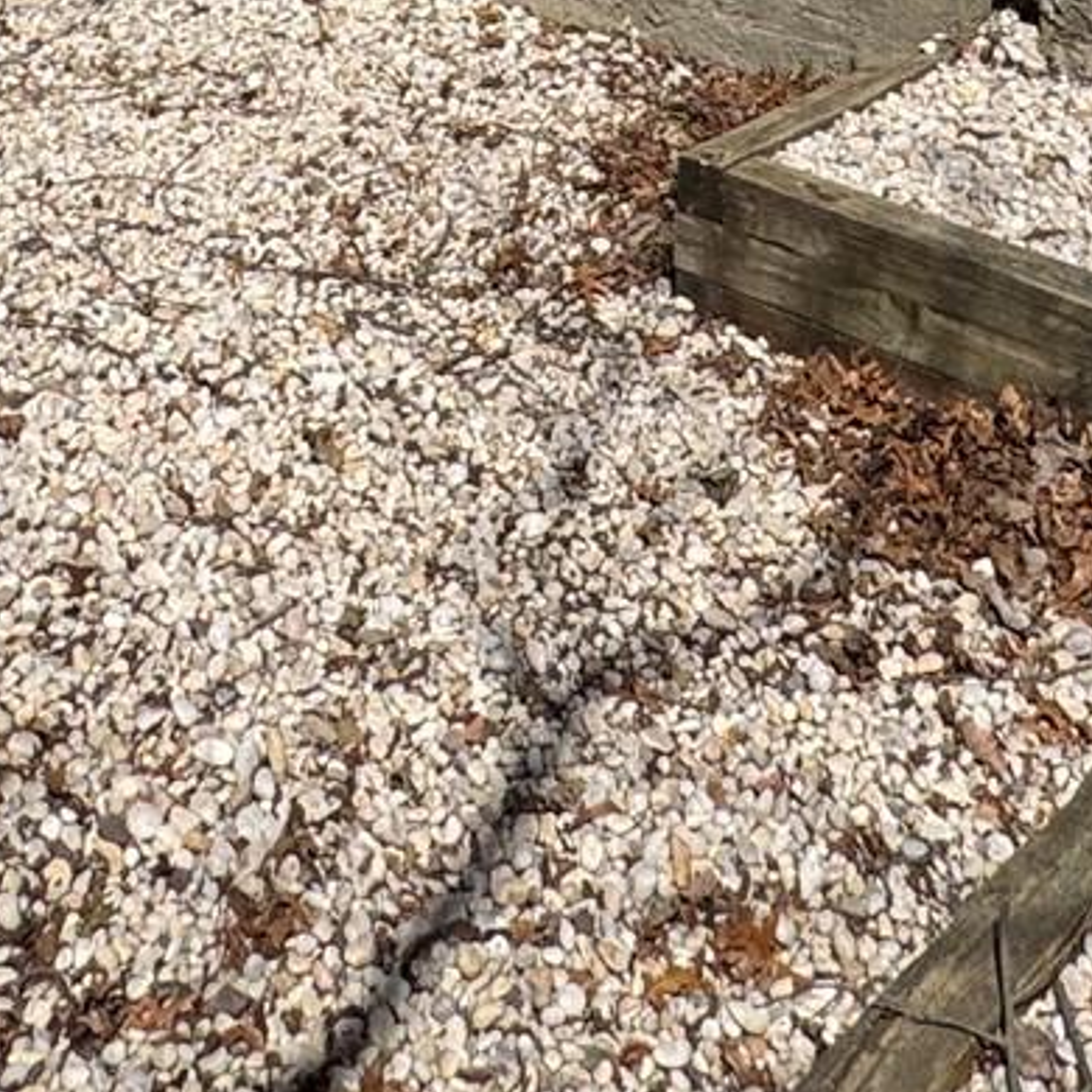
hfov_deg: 26.5
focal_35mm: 65
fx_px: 2320
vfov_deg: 19.5
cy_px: -899
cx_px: 543
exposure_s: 1/4630
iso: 40
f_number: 2.2
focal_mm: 2.22
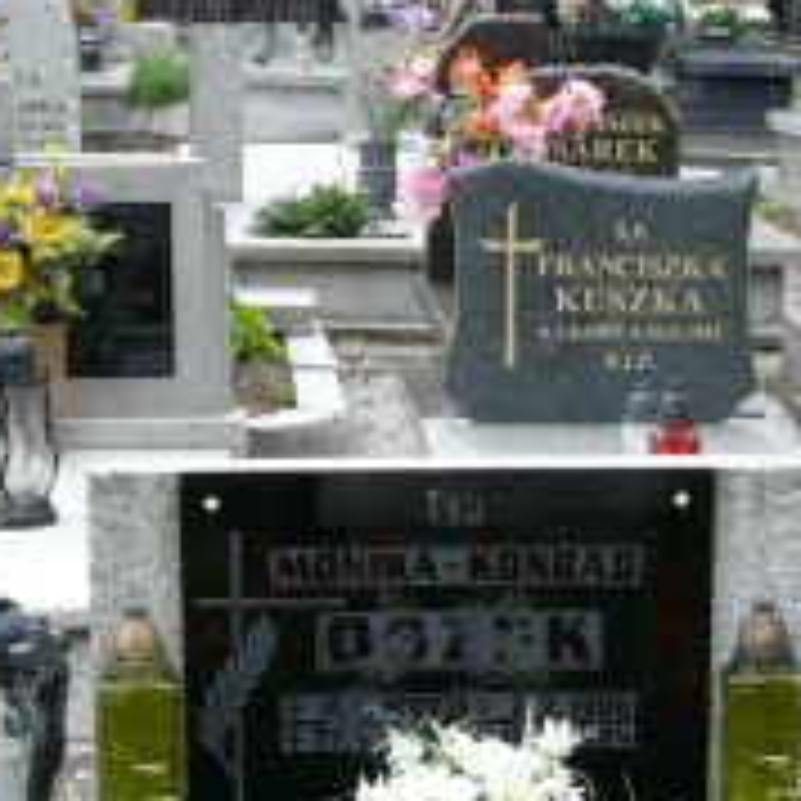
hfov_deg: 15.7
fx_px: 2906
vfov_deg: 14.9
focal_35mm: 111
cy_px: 1066
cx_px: 513
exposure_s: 1/160
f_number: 4
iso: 100
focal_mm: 7.4
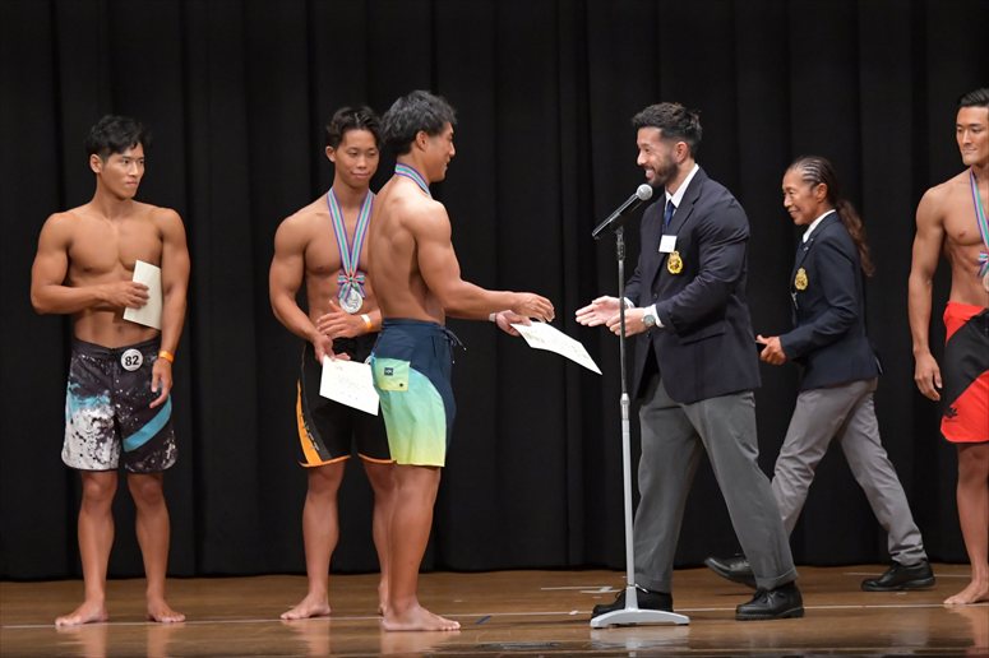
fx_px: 5547
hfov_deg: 10.2
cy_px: 329
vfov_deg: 6.8
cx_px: 494
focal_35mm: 202
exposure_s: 1/400
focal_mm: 135
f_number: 5.6
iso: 6400
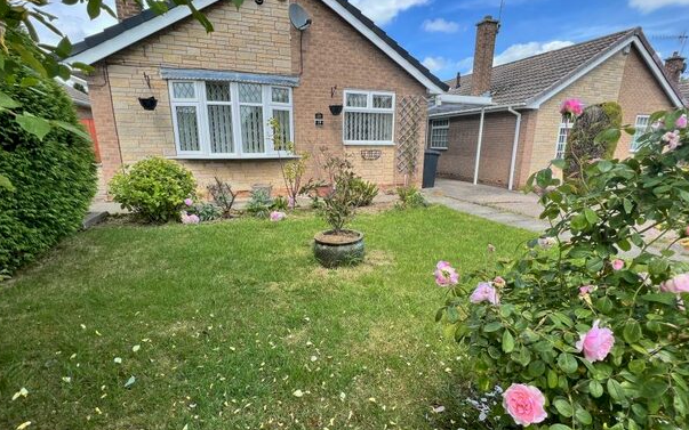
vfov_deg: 71.2
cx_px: 348
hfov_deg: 97.8
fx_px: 300
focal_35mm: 16
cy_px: 222
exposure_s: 1/645
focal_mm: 1.57
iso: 32
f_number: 1.8
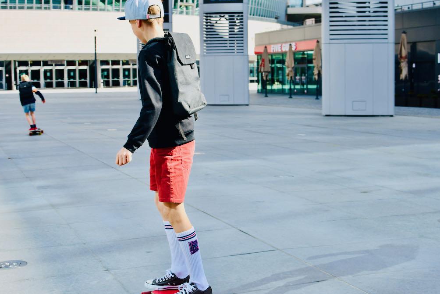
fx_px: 697
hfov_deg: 35.0
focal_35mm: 57
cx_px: 216
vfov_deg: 23.8
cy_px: 150
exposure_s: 1/250
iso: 160
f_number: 8
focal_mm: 35
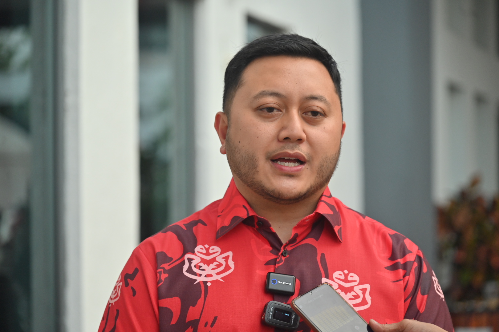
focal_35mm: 120
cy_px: 166
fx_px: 1663
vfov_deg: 11.4
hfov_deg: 17.1
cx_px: 250
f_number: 4
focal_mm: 120
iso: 1000
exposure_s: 1/500
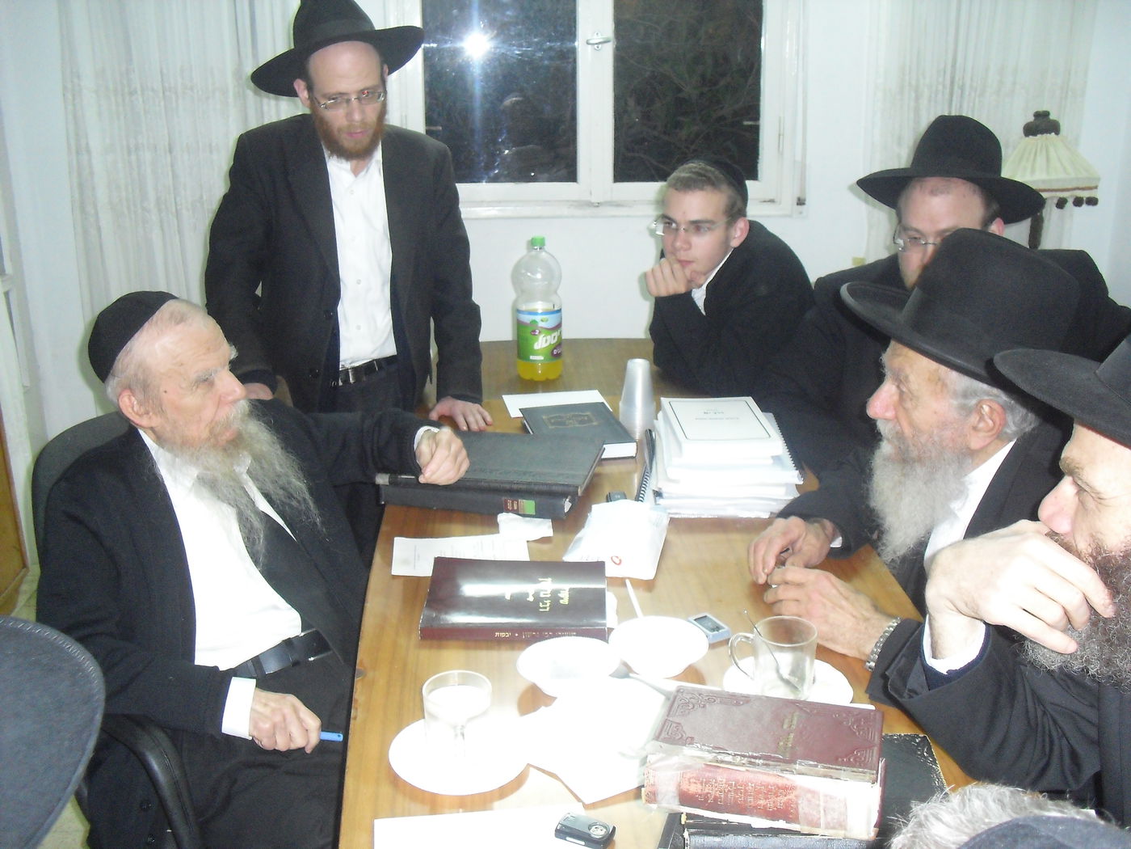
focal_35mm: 36
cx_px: 566
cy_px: 424
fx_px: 1176
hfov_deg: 51.4
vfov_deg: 39.7
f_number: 3.1
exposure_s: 1/60
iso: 400
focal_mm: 6.3
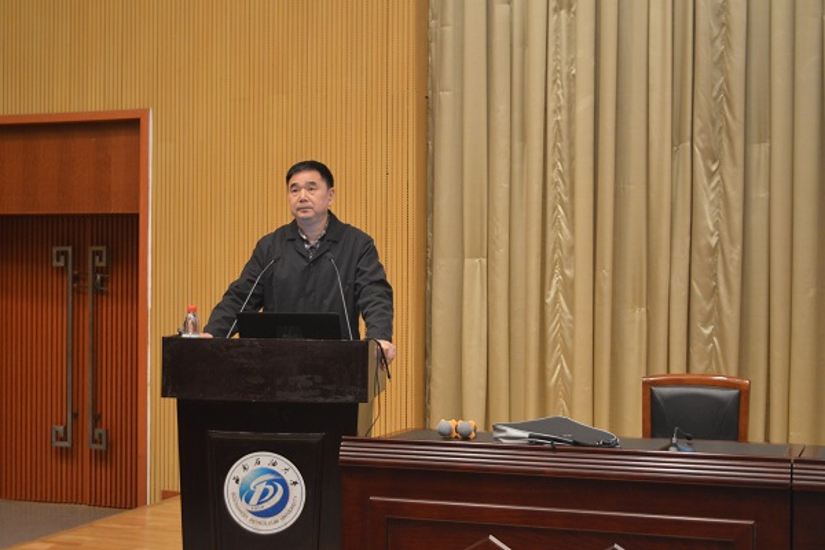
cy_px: 275
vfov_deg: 23.8
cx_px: 412
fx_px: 1306
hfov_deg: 35.1
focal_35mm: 57
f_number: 4.8
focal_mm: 38
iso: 1400
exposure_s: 1/15
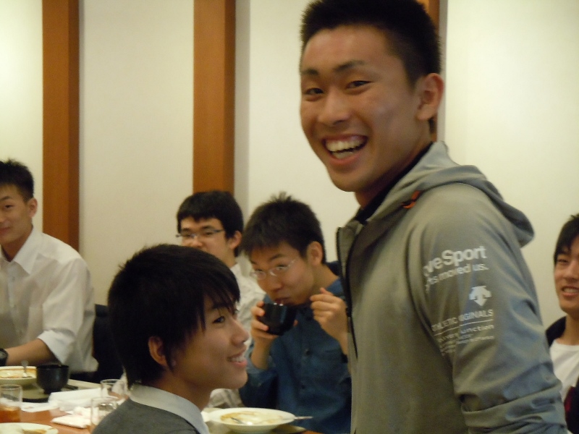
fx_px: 1940
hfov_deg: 17.0
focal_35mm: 116
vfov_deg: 12.8
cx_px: 290
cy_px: 217
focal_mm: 20.9
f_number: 4.6
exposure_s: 1/30
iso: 800
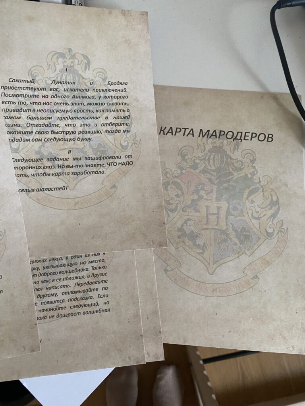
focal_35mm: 26
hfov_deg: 53.1
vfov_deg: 67.3
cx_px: 152
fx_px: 305
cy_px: 203
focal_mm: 4.25
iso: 500
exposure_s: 1/44
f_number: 1.8
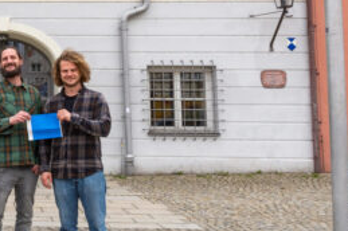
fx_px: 571
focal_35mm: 59
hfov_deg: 30.0
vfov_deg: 22.6
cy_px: 50
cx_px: -46
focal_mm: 17
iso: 500
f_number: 8
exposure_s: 1/500
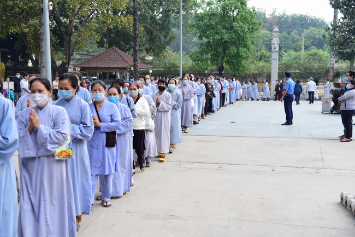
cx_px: 178
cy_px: 118
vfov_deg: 27.0
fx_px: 493
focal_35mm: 50
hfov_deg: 39.6
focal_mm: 50
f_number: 4.5
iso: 100
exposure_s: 1/100
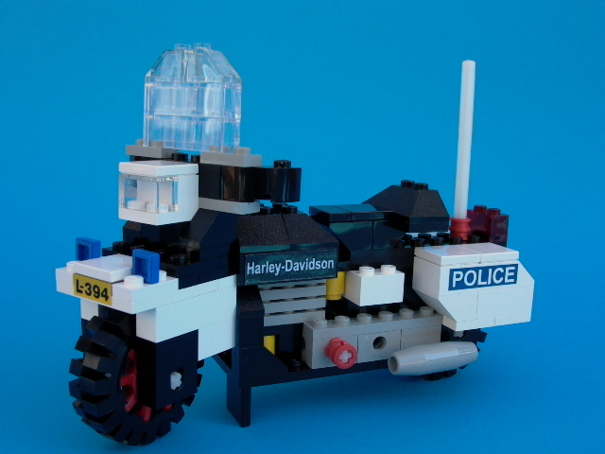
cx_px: 302
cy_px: 227
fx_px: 664
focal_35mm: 38
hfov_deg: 49.0
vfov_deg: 37.7
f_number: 4.2
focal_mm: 8.19
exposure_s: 1/326
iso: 100
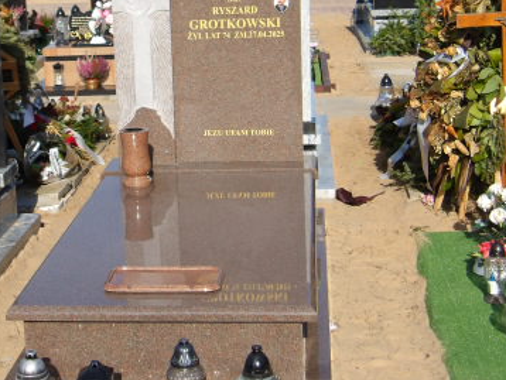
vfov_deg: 19.6
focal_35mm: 75
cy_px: 146
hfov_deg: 25.8
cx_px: 172
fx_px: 1097
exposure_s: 1/975
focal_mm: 7.6
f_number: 3.7
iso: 100
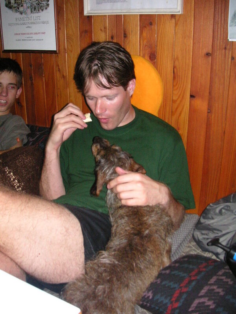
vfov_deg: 50.1
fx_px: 336
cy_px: 157
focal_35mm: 37
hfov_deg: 38.7
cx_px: 118
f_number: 2.8
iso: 160
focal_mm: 6.1
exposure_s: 1/45
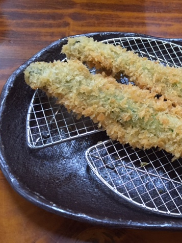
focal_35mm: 39
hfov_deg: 35.0
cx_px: 159
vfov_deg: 47.9
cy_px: 122
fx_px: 273
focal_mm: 4.15
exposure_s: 1/33
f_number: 2.2
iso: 250
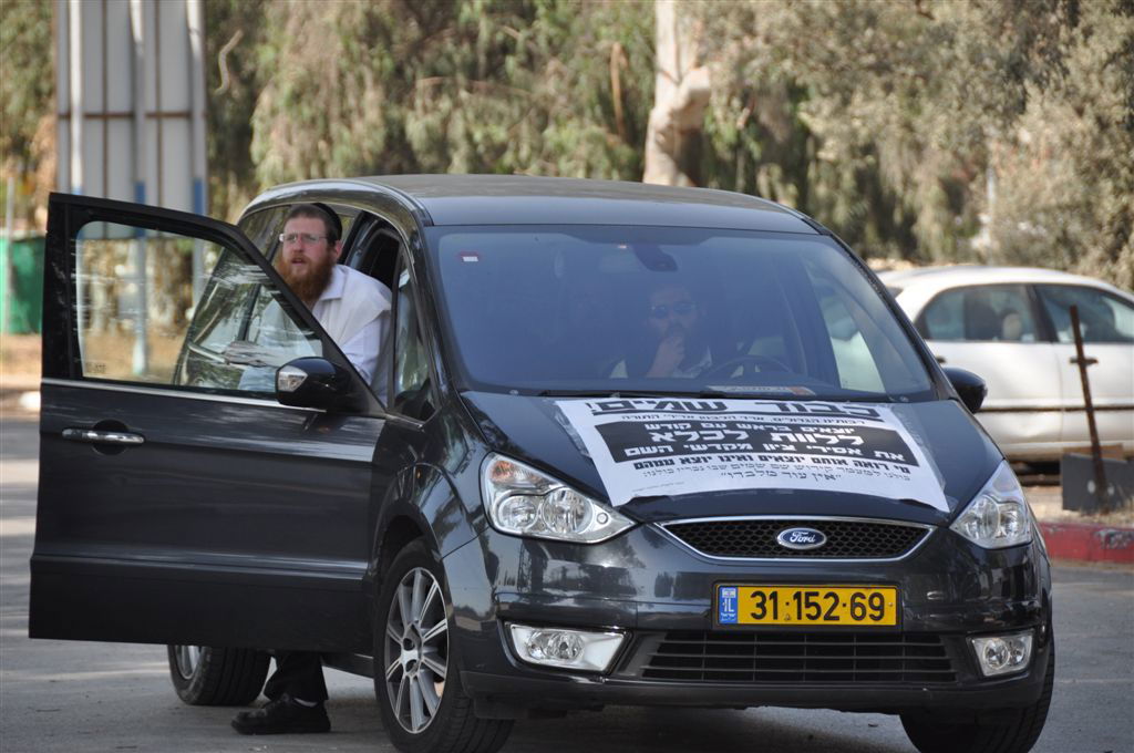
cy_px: 376
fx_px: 8022
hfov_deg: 8.1
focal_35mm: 255
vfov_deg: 5.4
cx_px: 567
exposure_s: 1/500
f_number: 5.6
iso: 280
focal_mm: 170
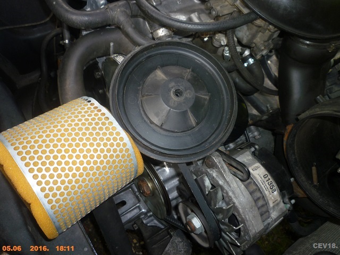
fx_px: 285
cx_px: 170
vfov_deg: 48.2
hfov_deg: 61.7
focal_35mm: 29
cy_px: 128
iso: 100
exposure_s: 1/30
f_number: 3.3
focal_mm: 5.2
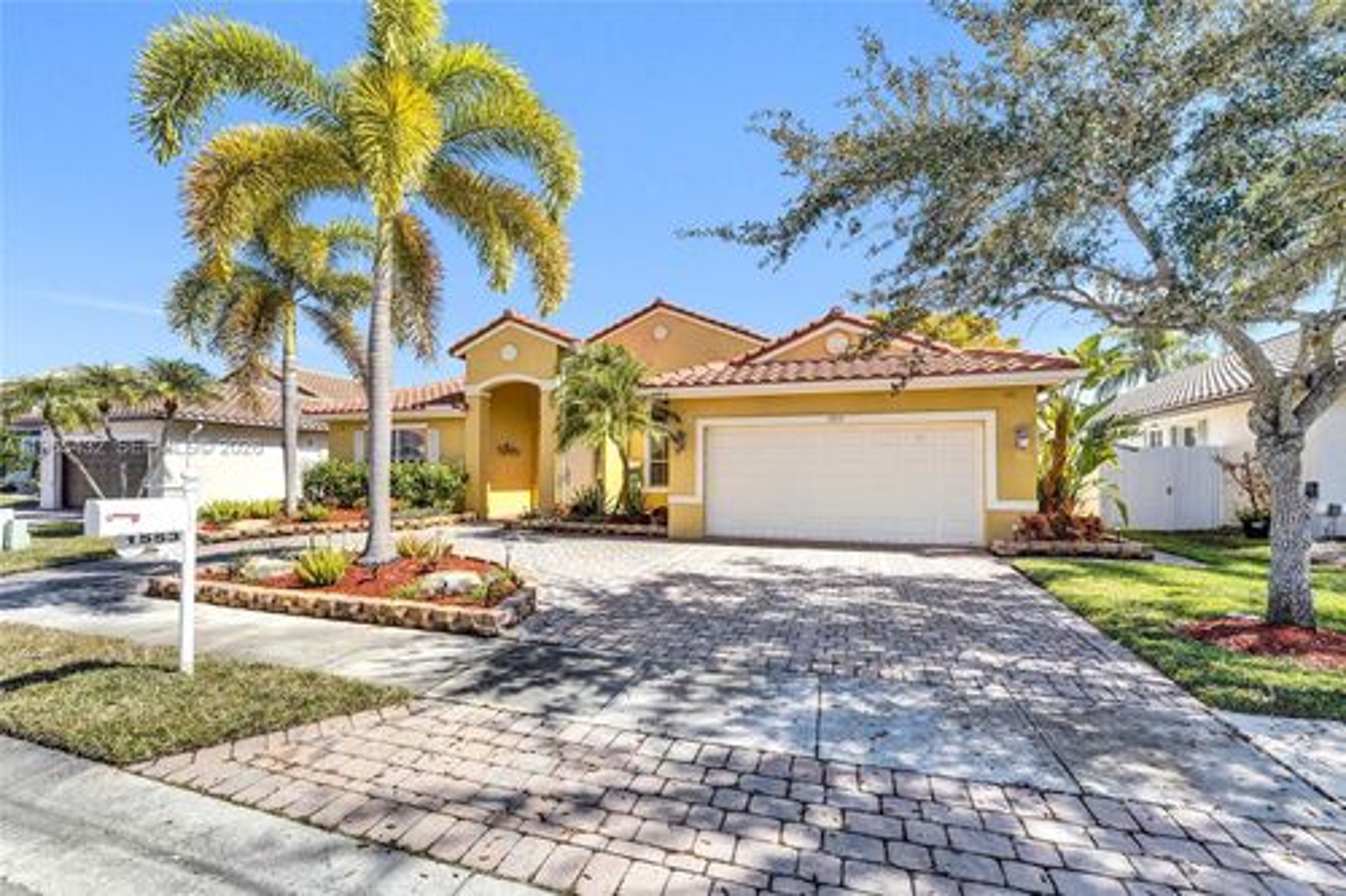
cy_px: 448
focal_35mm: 14
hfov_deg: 104.3
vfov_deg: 81.2
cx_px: 673
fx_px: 523
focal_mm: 14
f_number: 13
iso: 1250
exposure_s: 1/500
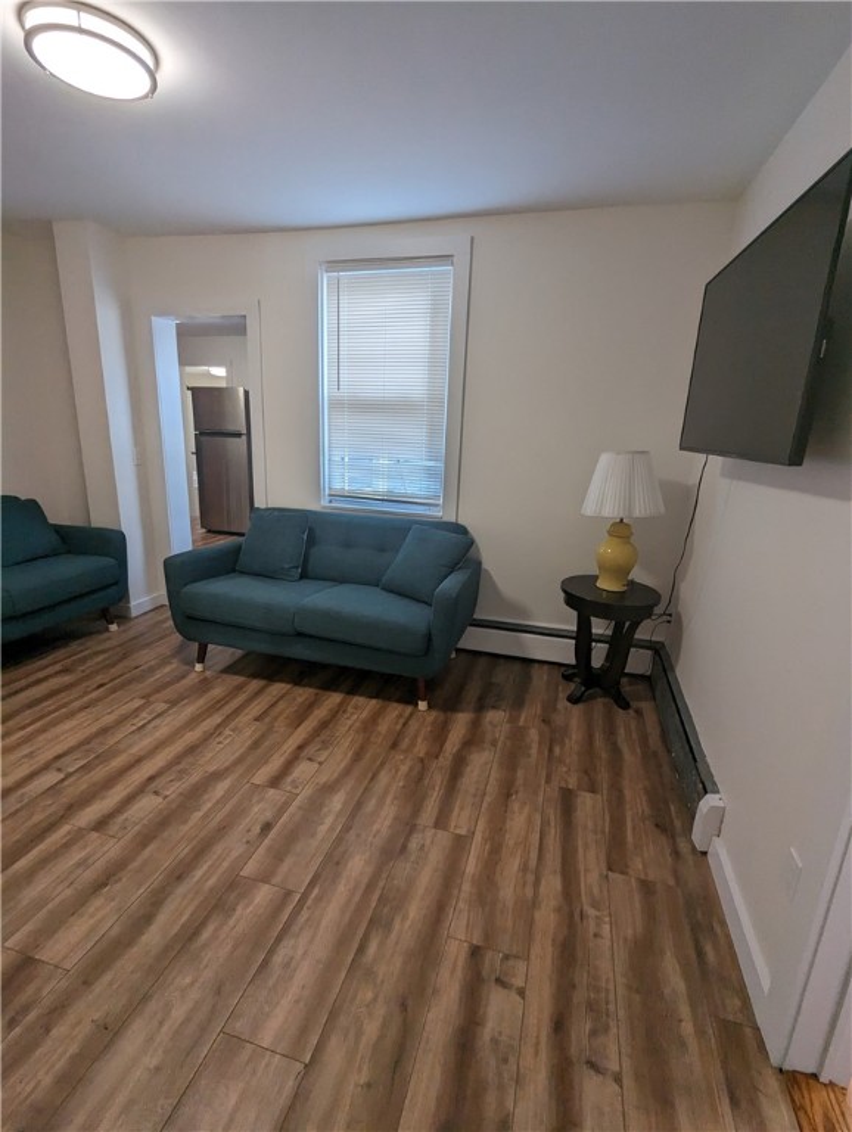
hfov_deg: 78.2
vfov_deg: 94.4
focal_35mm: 16
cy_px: 566
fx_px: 524
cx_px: 426
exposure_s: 1/120
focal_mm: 2.35
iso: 125
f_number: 2.2
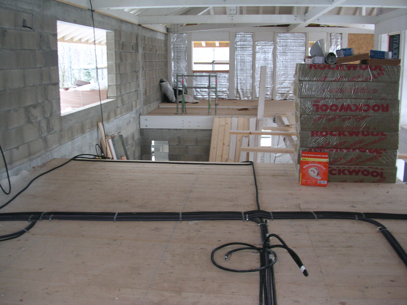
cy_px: 152
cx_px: 204
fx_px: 435
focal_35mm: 37
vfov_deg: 38.7
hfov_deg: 50.1
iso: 106
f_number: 2.7
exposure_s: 1/30
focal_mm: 5.6
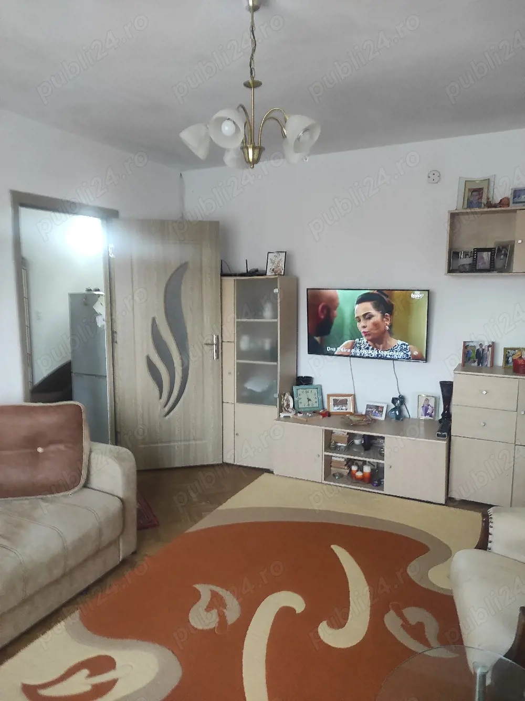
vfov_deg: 69.4
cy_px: 350
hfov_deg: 54.8
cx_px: 262
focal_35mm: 25
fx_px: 506
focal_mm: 5.43
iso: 522
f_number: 1.89
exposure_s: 1/33
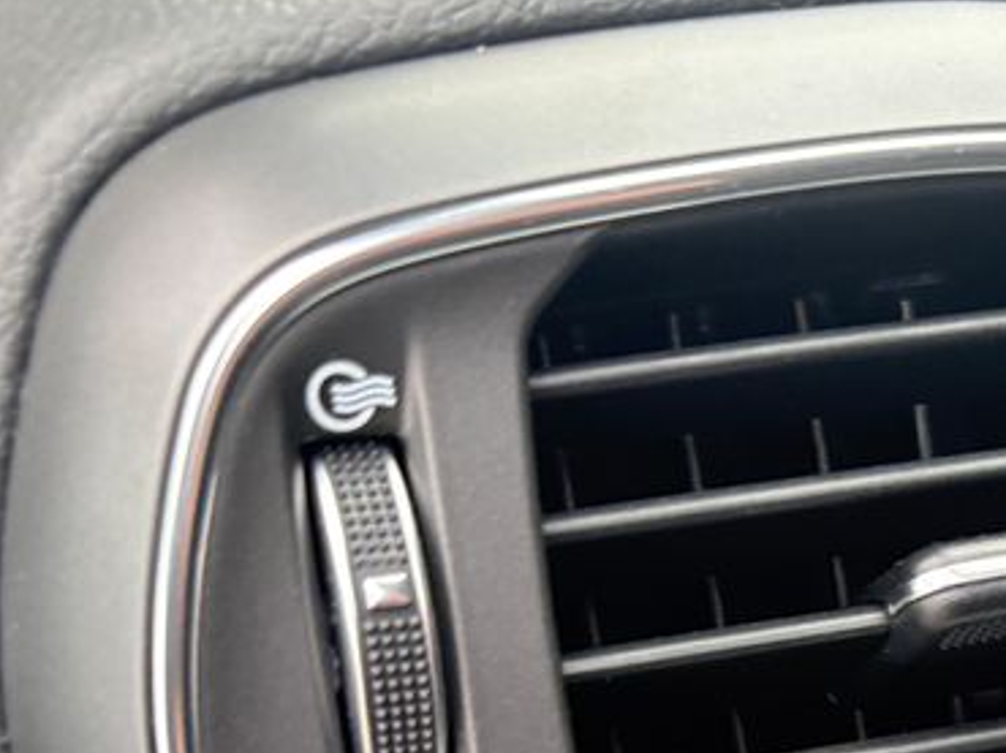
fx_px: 2091
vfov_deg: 18.7
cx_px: 1085
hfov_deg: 25.3
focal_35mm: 72
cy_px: 1019
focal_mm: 5.96
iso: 125
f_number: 1.6
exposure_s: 1/112
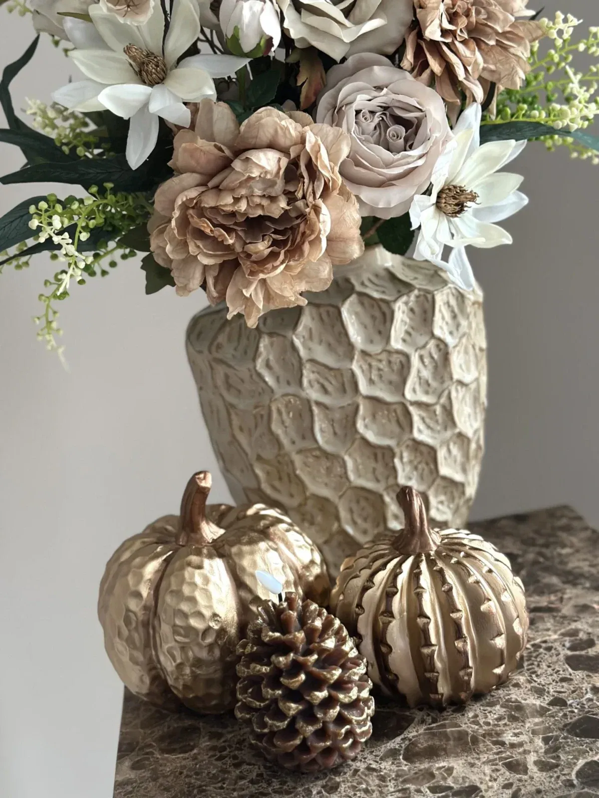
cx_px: 300
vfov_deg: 39.7
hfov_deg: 30.3
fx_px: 1107
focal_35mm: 48
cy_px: 399
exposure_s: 1/58
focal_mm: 6.86
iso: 400
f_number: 1.78
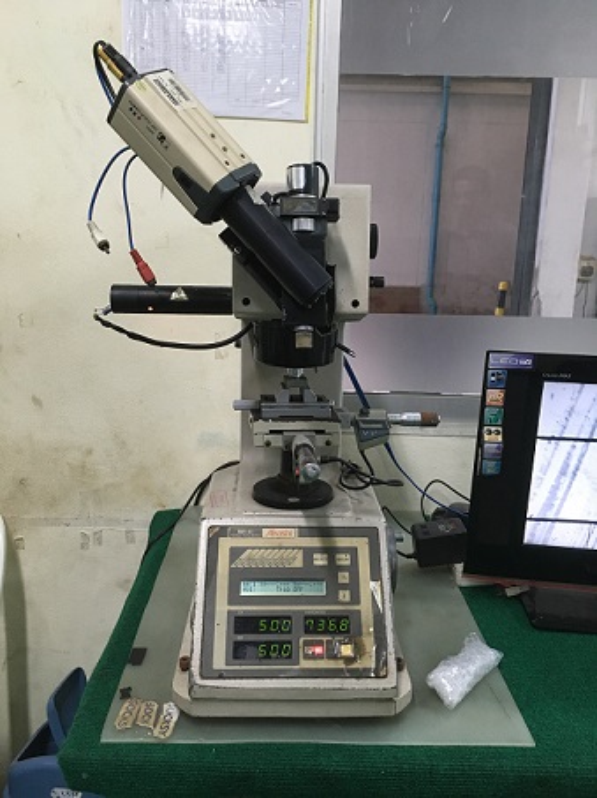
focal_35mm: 29
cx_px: 298
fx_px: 668
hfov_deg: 48.2
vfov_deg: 61.7
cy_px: 399
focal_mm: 4.15
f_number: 2.2
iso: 160
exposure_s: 1/33
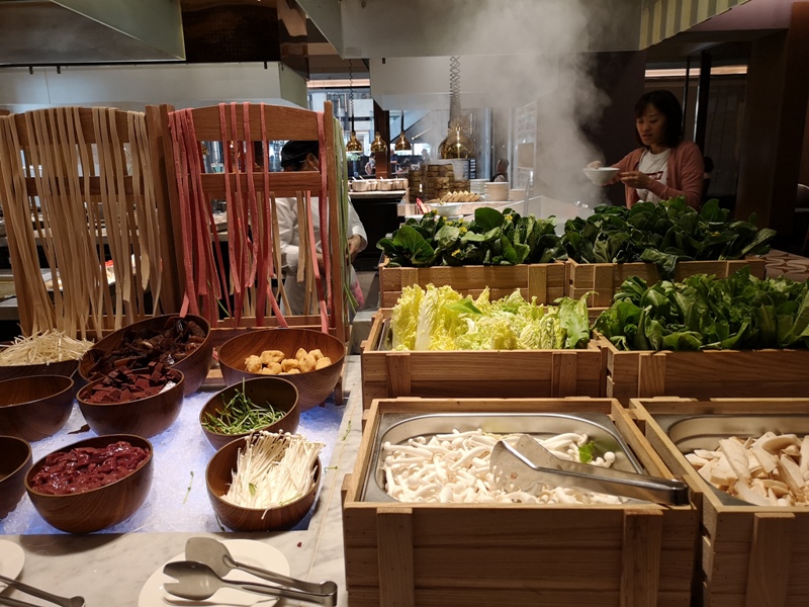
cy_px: 304
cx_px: 404
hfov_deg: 65.3
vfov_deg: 51.4
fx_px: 631
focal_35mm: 27
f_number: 1.8
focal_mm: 3.95
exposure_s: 1/50
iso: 200
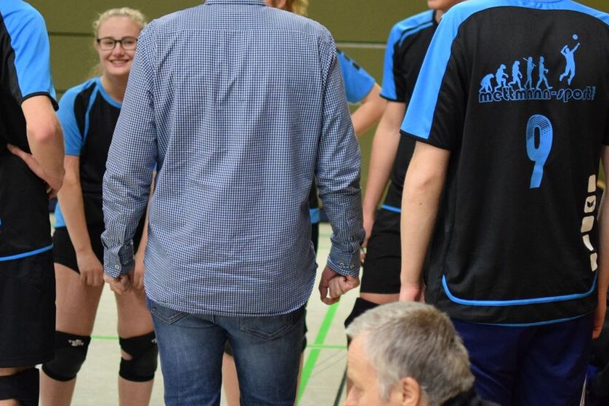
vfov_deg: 14.7
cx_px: 359
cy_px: 200
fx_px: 1571
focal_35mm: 93
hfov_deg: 21.9
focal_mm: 35
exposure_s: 1/320
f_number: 2
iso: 3200
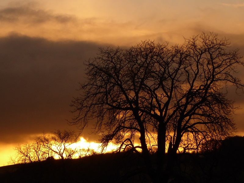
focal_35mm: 98
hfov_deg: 20.0
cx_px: 122
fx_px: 691
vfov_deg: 15.1
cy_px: 92
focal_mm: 17.5
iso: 200
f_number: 5
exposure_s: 1/1300
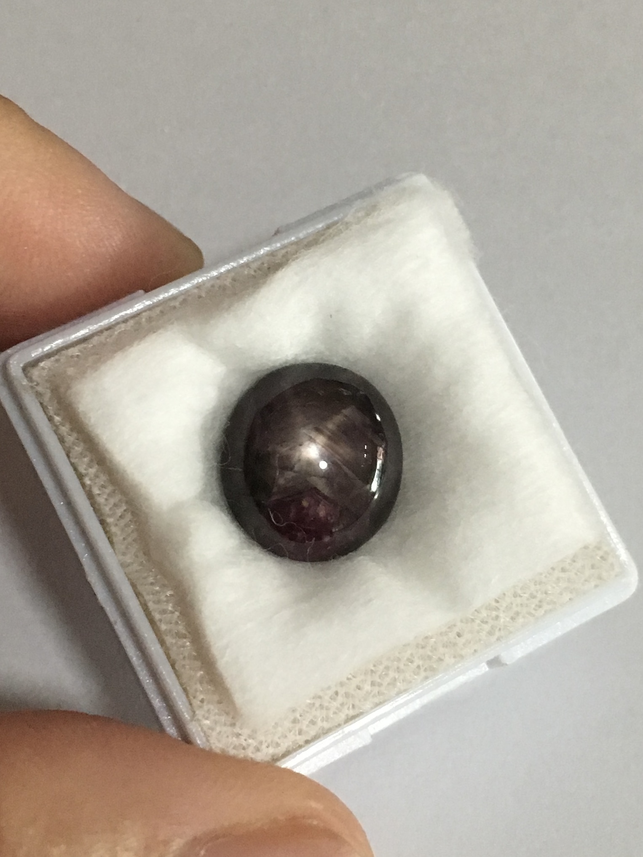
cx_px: 322
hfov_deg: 48.2
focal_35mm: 29
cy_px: 428
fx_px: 718
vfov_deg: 61.7
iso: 200
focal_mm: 4.15
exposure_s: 1/25
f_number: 2.2
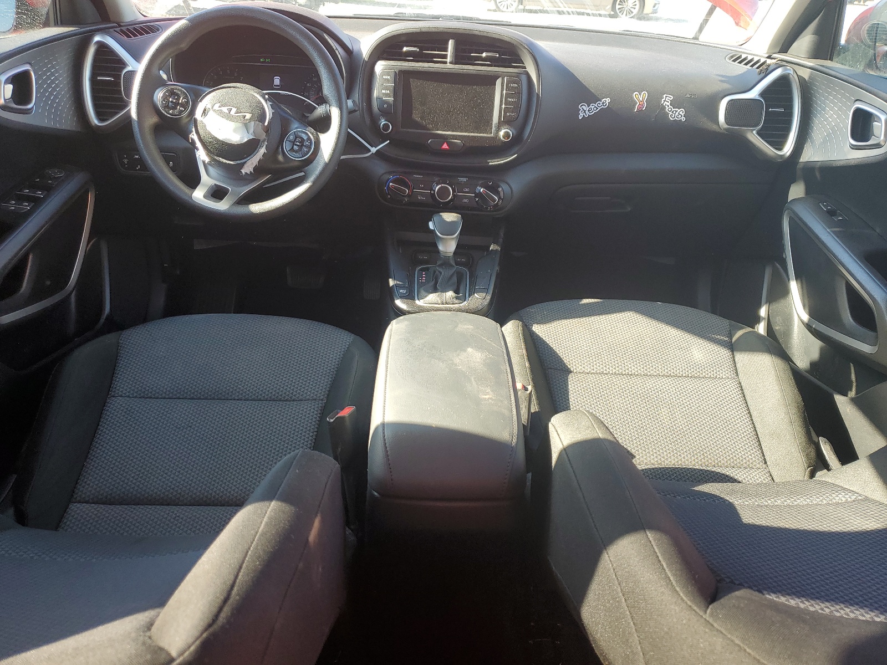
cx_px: 444
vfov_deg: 53.1
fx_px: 666
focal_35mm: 26
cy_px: 332
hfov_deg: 67.3
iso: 50
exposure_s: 1/137
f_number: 1.5
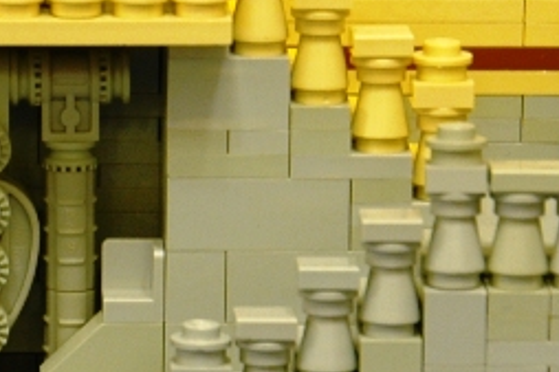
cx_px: -17
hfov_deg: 3.9
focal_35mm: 532
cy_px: 132
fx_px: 8255
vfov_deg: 2.6
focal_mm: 78
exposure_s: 1/3
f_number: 5.3
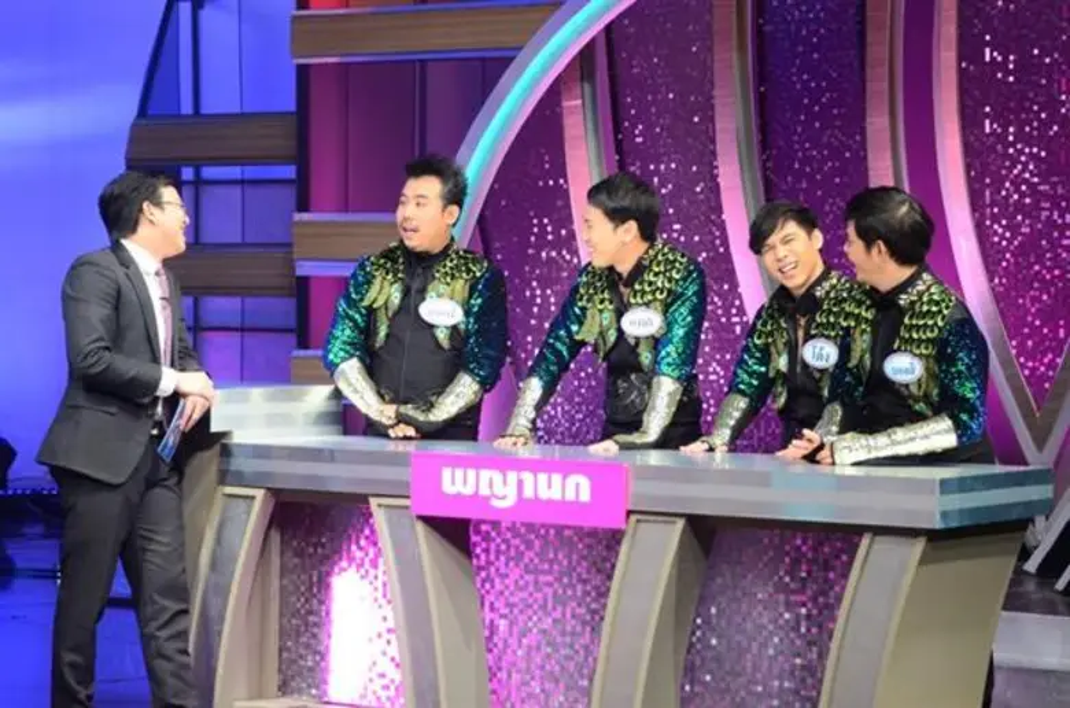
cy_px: 354
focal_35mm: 108
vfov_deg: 12.6
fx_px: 3202
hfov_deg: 19.0
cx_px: 535
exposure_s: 1/160
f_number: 5
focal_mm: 72
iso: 1600
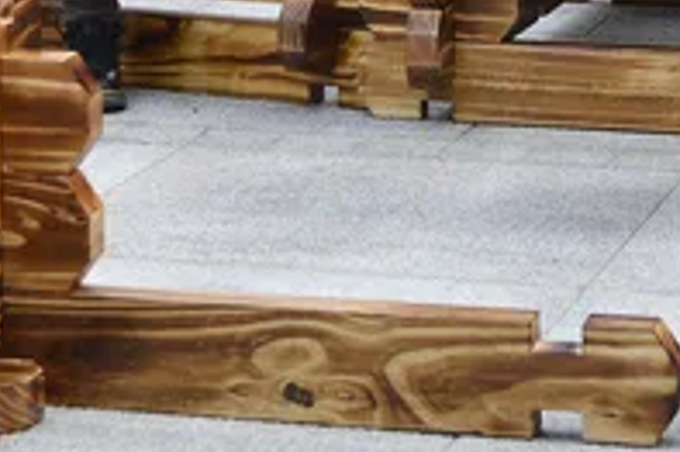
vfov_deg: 7.3
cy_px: -352
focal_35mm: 183
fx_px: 3454
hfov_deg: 11.2
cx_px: 235
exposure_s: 1/125
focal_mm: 30
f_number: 5
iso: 320
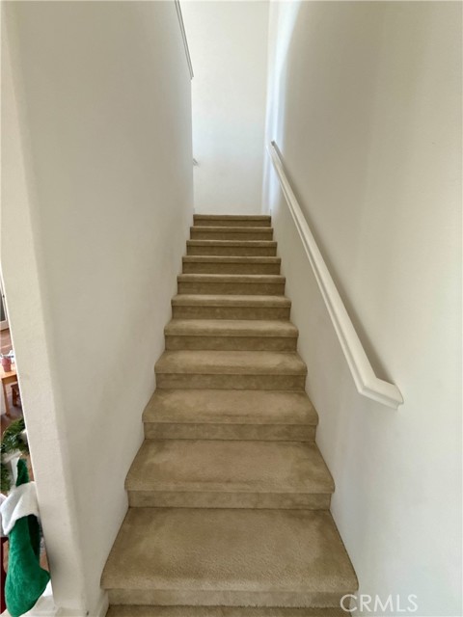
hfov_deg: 85.7
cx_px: 232
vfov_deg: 102.1
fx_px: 250
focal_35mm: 14
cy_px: 308
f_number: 2.2
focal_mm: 2.22
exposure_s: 1/75
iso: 320
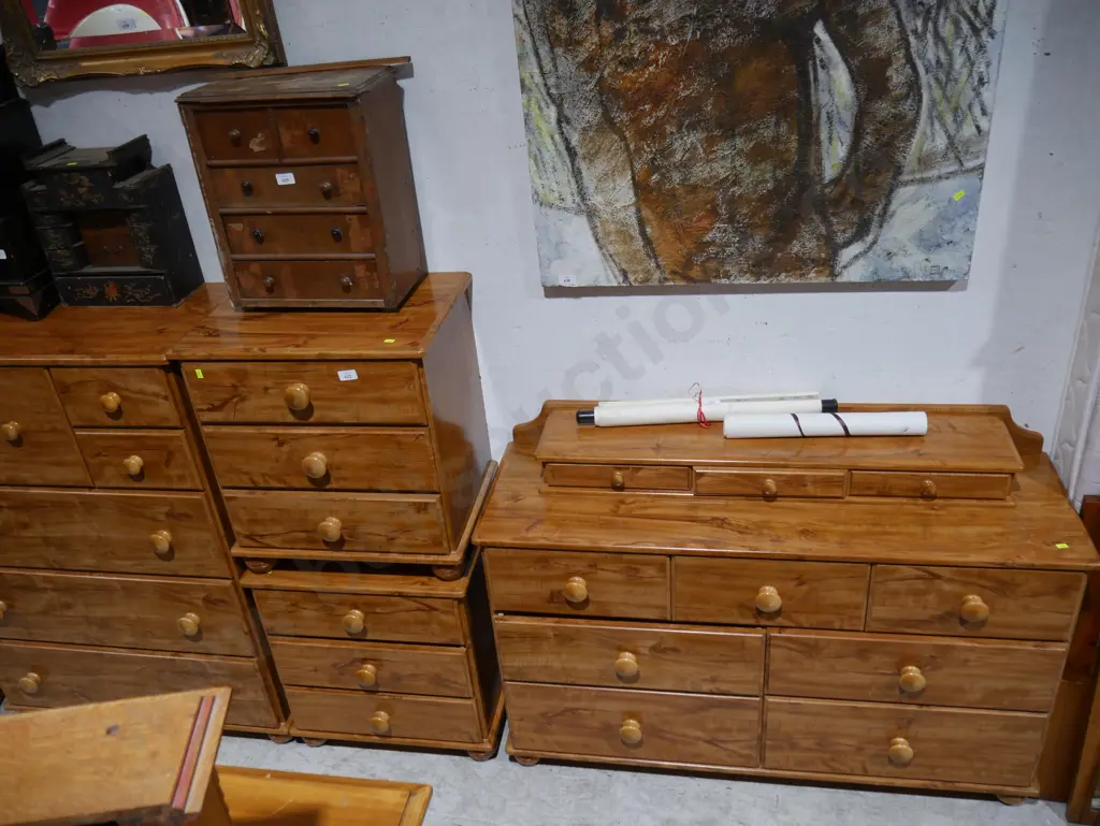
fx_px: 890
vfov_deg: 49.8
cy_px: 413
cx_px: 550
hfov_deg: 63.4
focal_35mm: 28
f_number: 3.5
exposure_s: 1/60
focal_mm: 14
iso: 250
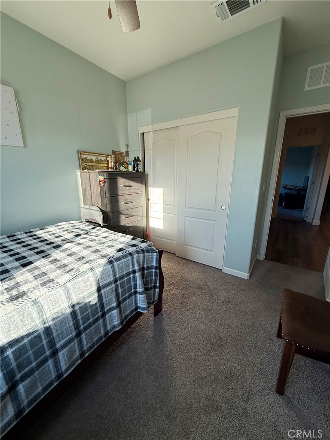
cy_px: 220
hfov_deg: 85.7
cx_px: 165
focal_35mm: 14
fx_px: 178
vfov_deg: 102.1
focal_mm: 2.22
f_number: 2.2
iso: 64
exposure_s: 1/136
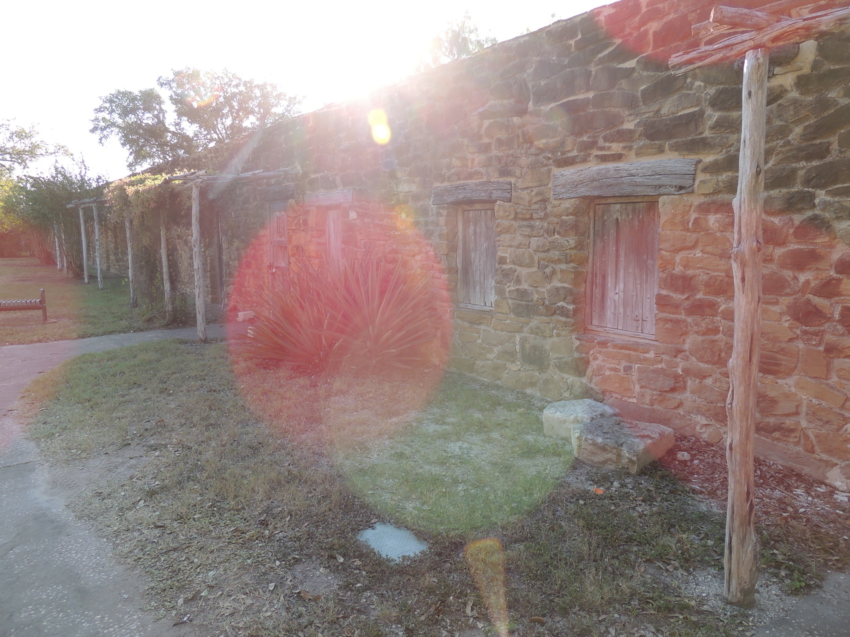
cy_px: 318
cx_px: 425
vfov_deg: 56.8
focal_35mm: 24
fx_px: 589
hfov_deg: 71.6
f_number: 3
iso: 100
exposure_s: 1/250
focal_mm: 4.3
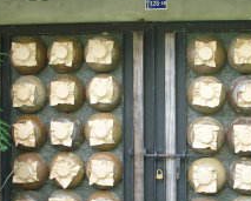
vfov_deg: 19.9
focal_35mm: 77
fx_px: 573
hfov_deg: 24.6
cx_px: 160
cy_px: 134
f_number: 3.5
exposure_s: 1/47.3
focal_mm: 7.7
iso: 71
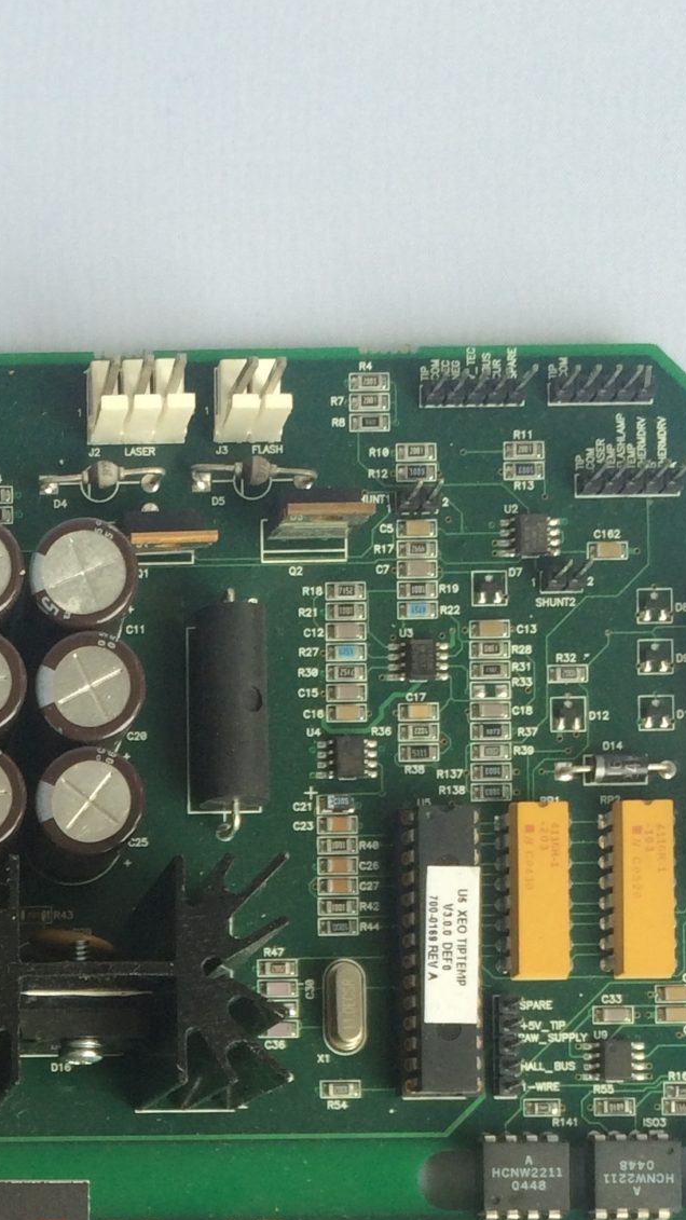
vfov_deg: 26.8
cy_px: 1258
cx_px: -180
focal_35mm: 74
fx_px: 2394
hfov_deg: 15.6
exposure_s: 1/120
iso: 50
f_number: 2.2
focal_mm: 4.12
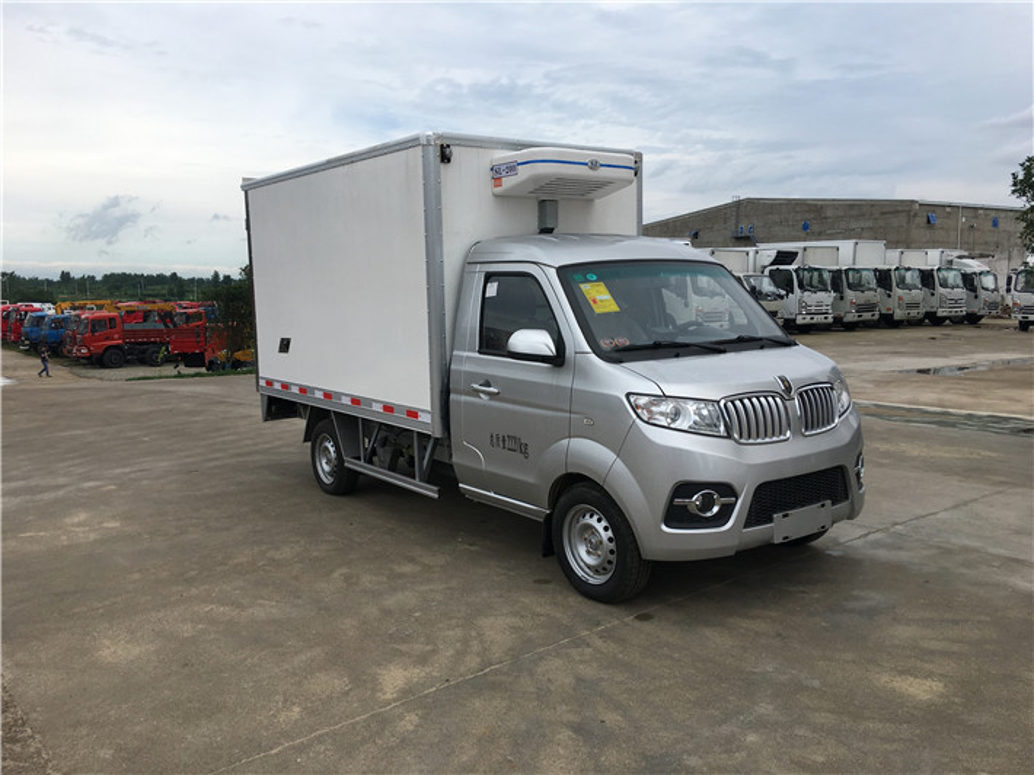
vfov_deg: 48.2
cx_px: 517
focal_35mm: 29
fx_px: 866
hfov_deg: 61.7
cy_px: 388
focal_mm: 4.15
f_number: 2.2
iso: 25
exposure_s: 1/1709
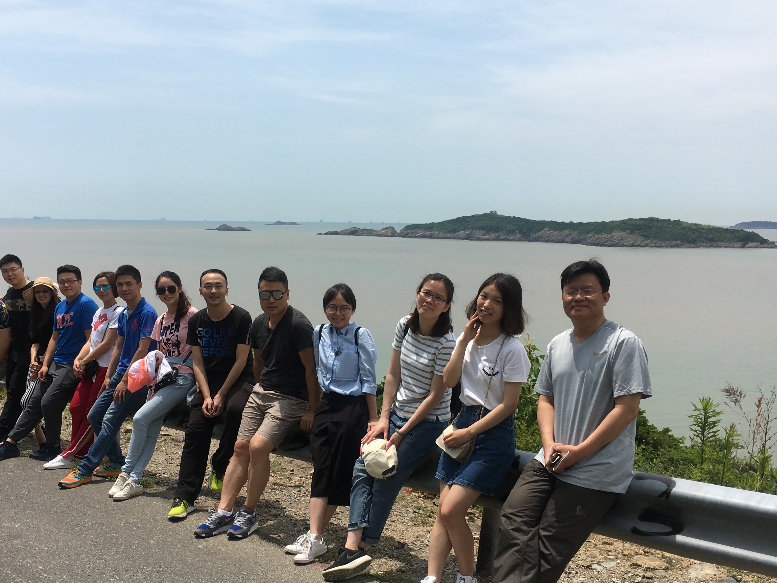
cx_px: 338
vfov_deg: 37.6
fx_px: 853
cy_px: 350
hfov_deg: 48.8
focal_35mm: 38
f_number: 2.2
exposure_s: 1/2404
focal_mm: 4.15
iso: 25
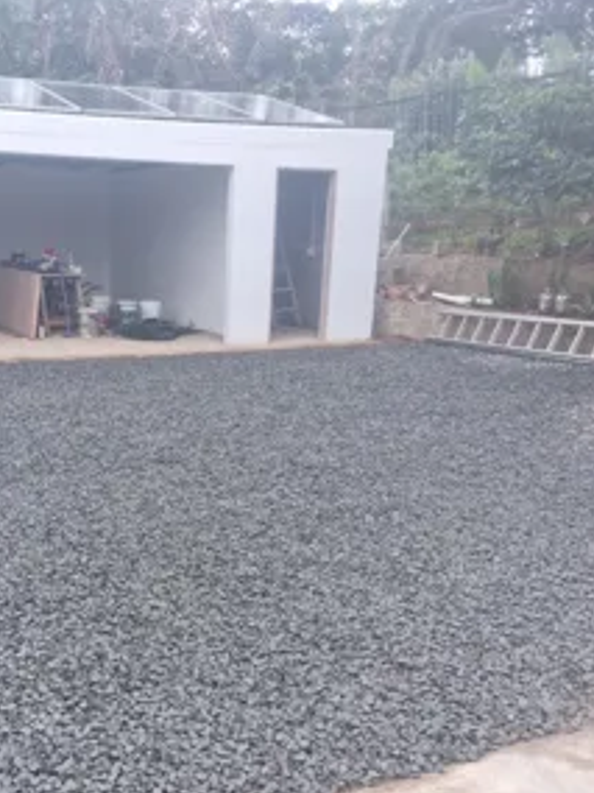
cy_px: 528
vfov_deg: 48.2
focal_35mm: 38
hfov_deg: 37.3
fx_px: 869
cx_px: 192
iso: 25
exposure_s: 1/100
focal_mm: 5.9
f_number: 2
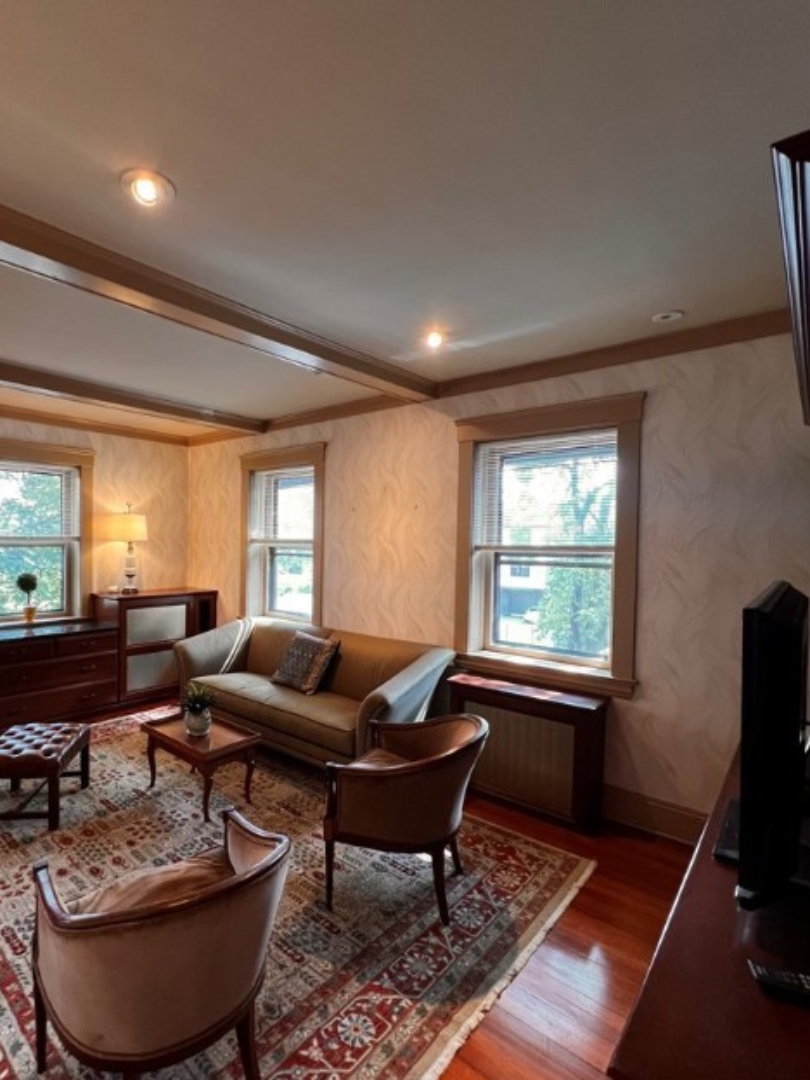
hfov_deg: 77.1
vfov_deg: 94.5
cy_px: 552
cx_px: 318
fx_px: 499
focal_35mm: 16
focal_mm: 1.57
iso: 200
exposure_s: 1/60
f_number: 1.8
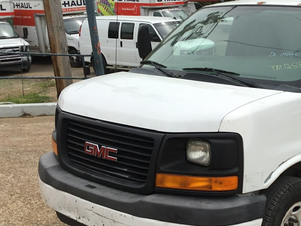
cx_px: 273
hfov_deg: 31.2
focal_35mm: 59
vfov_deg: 24.8
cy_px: 122
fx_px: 513
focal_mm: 3.3
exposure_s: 1/1481
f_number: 2.4
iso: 25
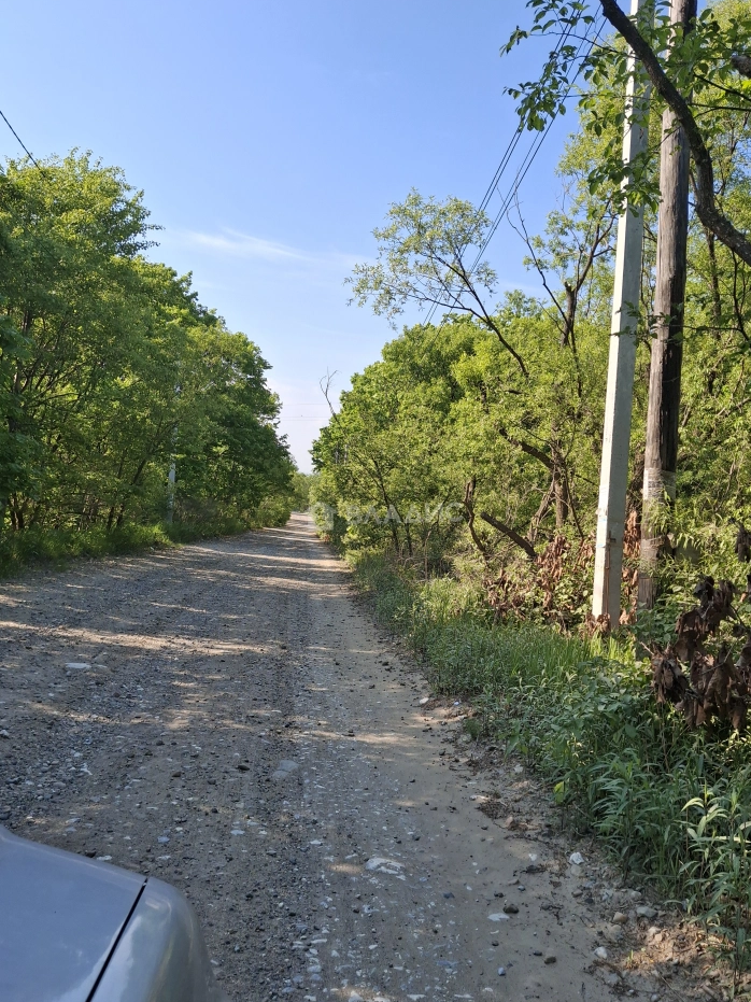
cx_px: 384
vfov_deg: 61.7
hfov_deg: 48.2
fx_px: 839
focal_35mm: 29
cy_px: 513
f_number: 1.8
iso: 32
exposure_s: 1/1370
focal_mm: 4.69
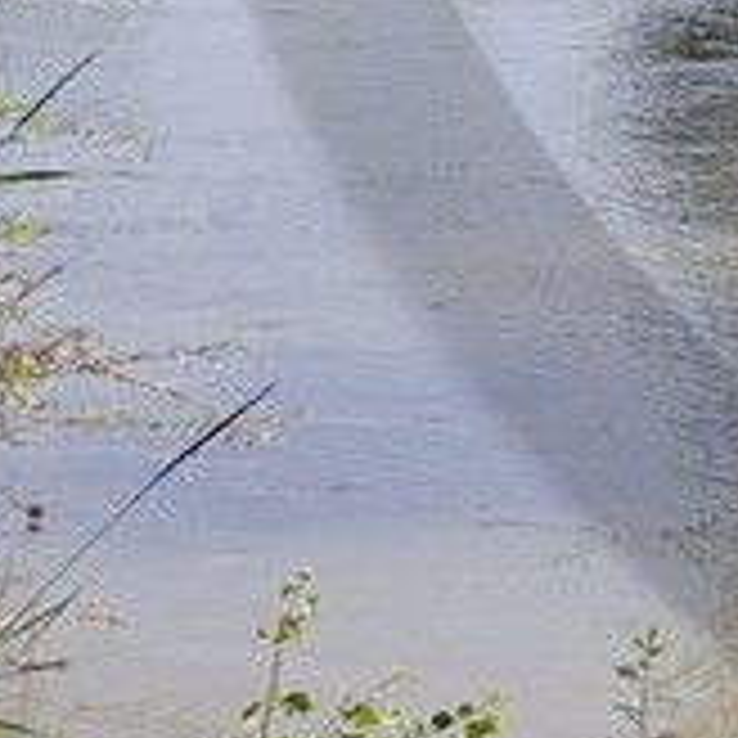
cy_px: -792
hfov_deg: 8.0
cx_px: 1904
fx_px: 4800
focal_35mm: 199
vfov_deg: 8.3
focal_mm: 24
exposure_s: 1/125
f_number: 11
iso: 200
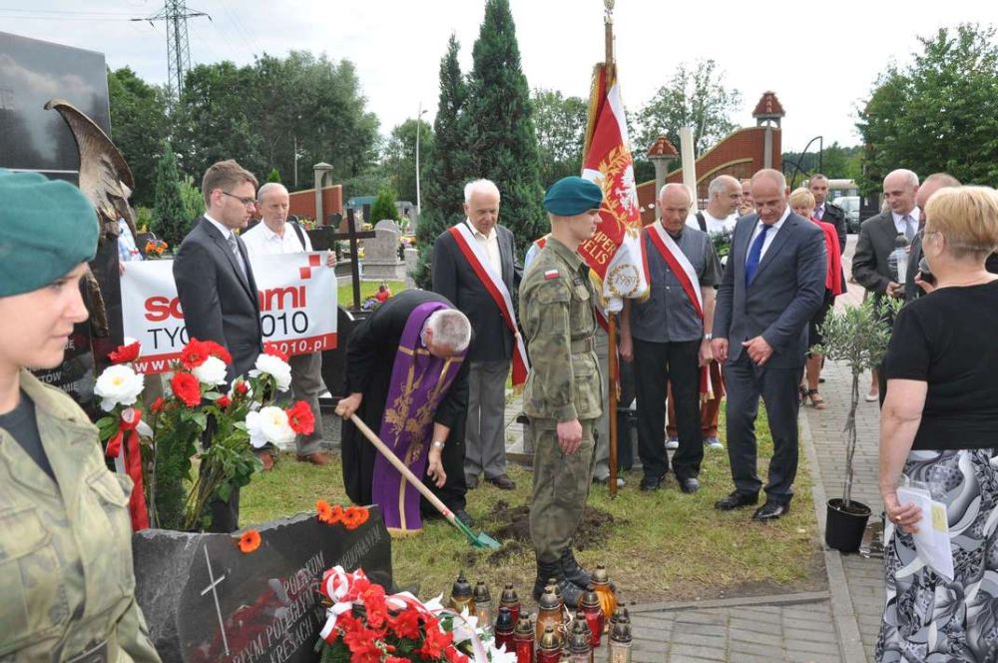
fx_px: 1038
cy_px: 332
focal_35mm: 38
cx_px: 499
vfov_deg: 35.4
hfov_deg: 51.3
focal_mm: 25
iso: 200
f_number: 8
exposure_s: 1/200
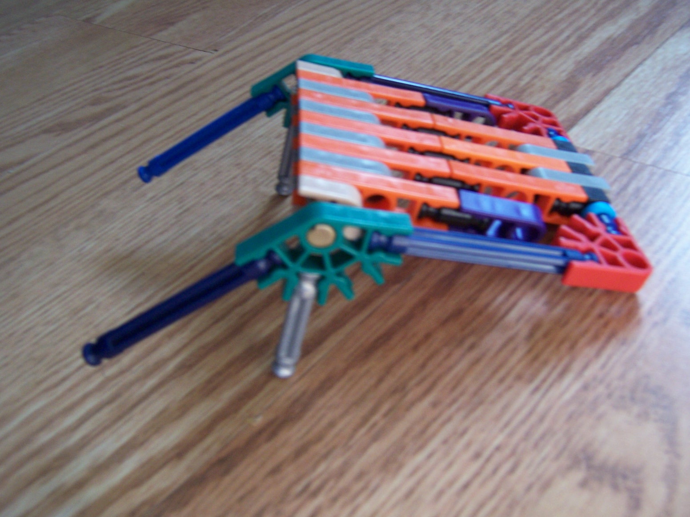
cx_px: 345
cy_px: 258
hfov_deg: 55.4
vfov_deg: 42.9
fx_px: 658
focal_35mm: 33
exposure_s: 1/20
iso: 140
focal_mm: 5.5
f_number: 3.4
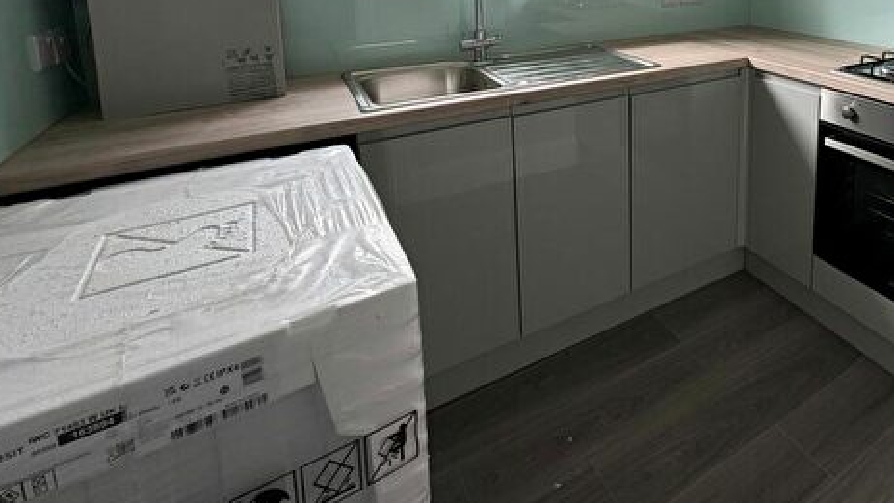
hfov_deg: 75.0
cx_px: 630
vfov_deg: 43.6
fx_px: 545
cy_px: 20
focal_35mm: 23
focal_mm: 2.22
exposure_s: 1/128
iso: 40
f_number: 2.2
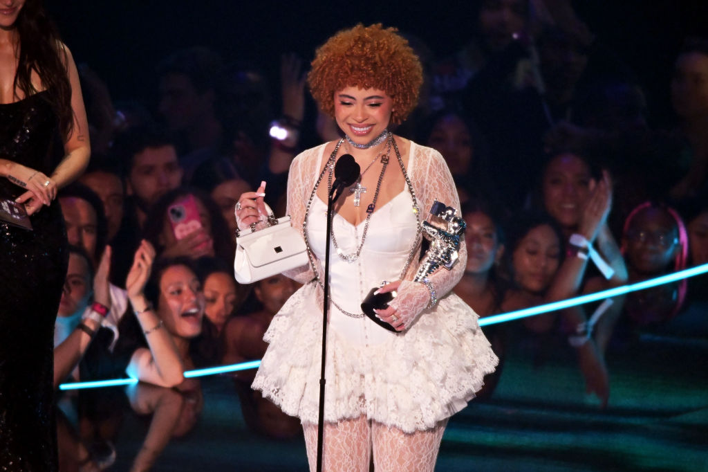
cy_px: 236
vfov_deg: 1.5
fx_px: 17693
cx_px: 354
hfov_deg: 2.3
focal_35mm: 900
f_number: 6.3
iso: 5000
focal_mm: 600
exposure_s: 1/200
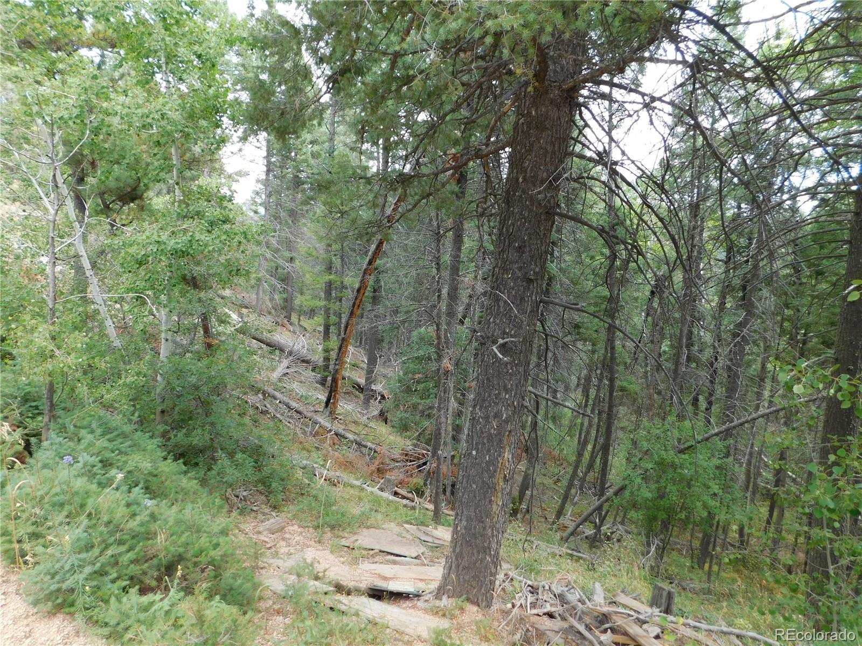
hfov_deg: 73.9
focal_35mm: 23
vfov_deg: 58.9
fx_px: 573
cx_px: 431
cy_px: 323
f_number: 3
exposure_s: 1/160
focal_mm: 4
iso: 125
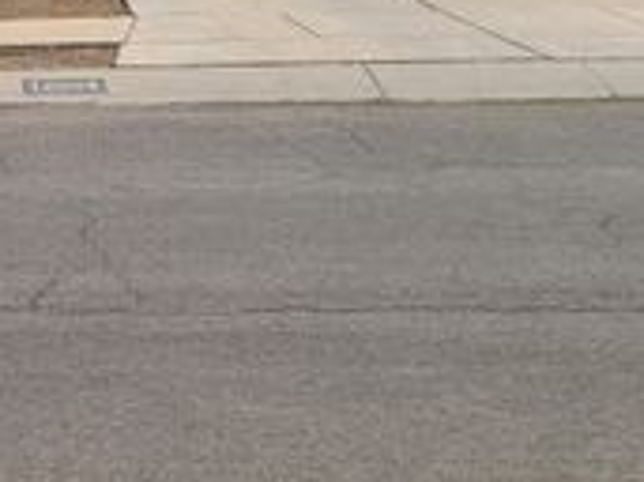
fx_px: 1413
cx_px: -94
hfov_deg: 23.8
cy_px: 21
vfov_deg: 18.9
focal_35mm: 76
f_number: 1.8
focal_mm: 5.4
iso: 40
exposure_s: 1/2790
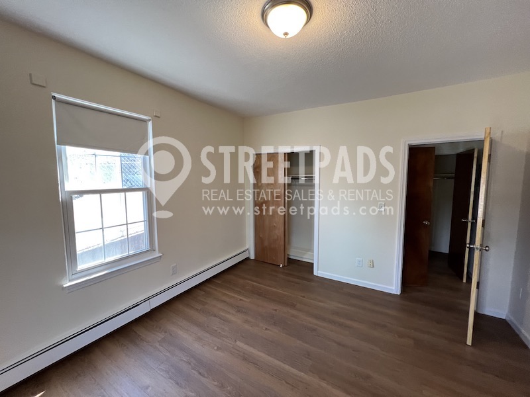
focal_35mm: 13
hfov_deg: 106.2
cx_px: 265
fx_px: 199
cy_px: 198
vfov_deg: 89.9
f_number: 1.8
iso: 200
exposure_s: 1/120
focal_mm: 1.57
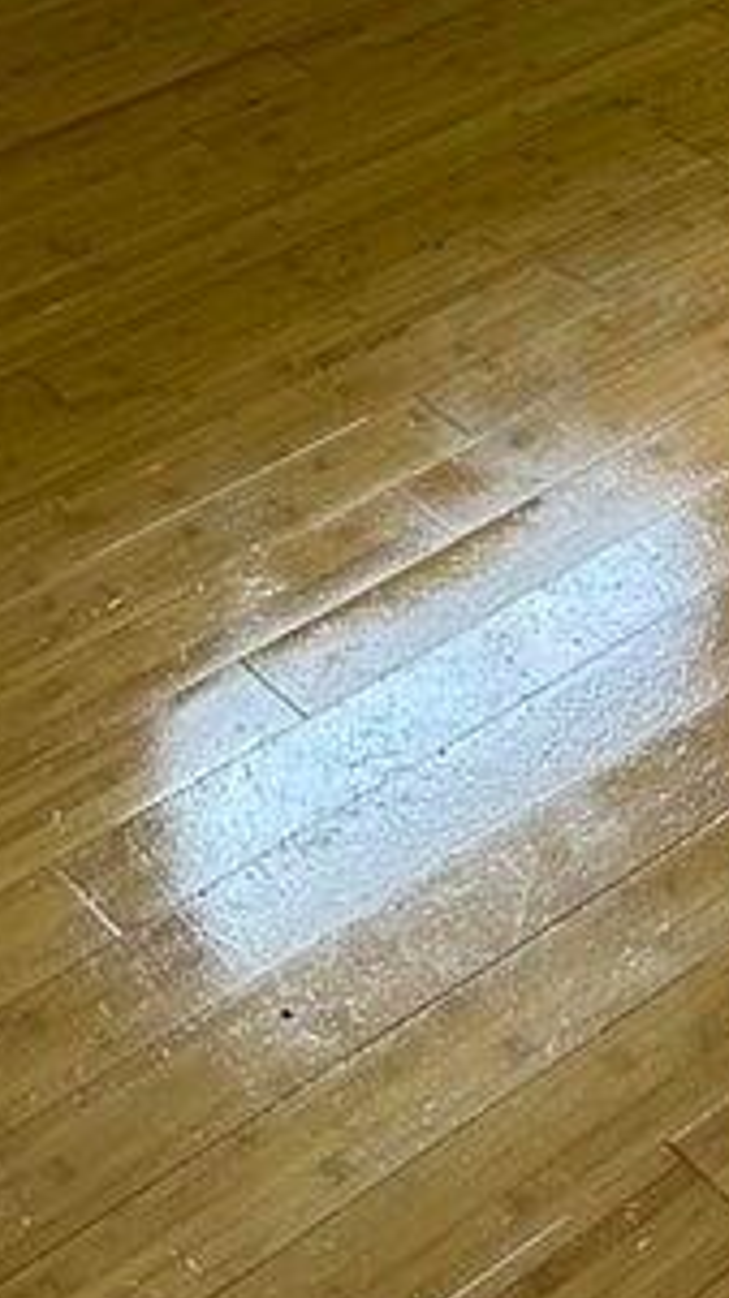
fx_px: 3063
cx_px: 932
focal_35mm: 89
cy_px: -505
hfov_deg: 13.1
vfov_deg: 21.1
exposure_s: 1/60
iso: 160
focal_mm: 6.86
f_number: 1.78
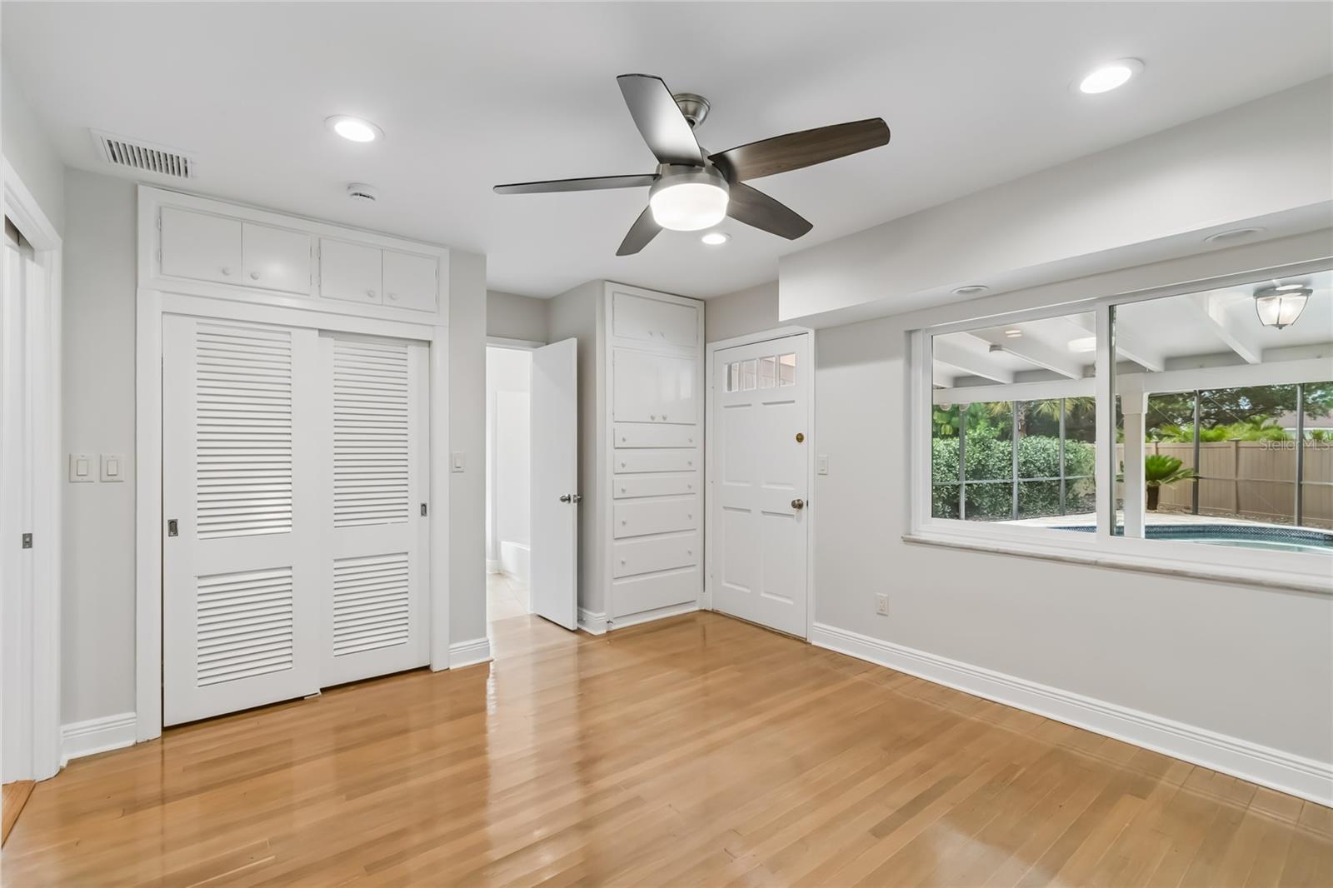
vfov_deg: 77.3
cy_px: 444
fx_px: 555
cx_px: 666
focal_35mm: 15
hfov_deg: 100.4
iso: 100
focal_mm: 10
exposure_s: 1/13
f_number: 7.1
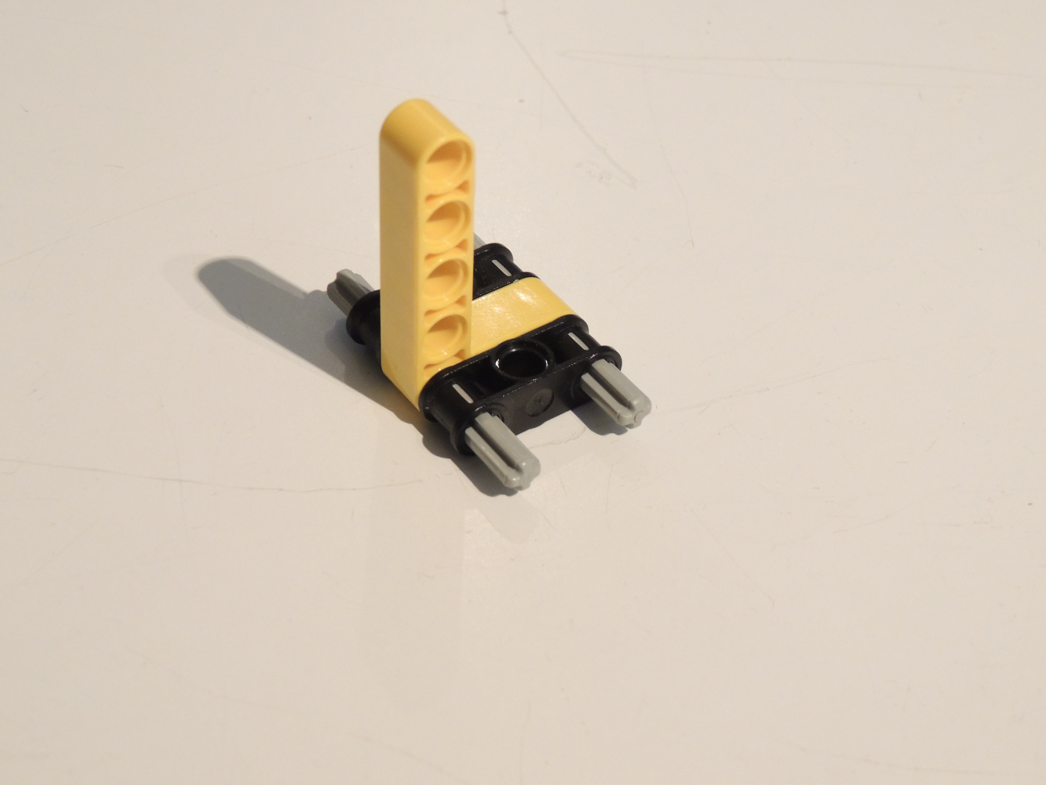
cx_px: 523
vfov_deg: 21.0
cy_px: 392
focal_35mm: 70
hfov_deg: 27.8
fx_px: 2115
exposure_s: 1/15
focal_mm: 12.4
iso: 720
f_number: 3.9
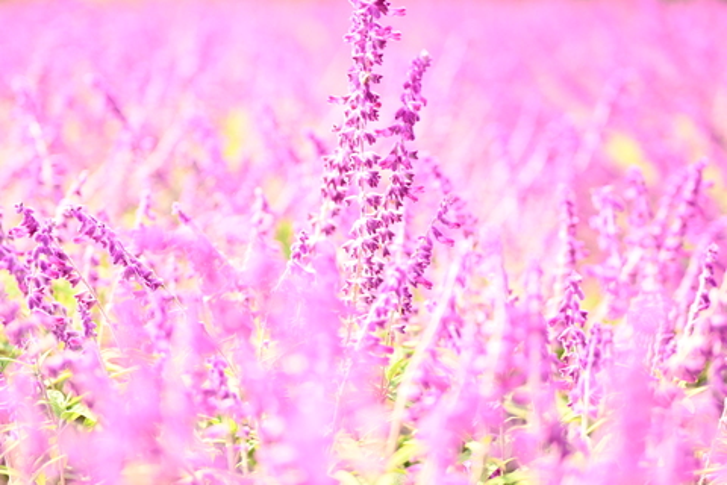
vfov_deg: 18.2
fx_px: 1514
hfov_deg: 27.0
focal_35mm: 75
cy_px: 242
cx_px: 364
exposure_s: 1/640
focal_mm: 50
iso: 100
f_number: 1.8
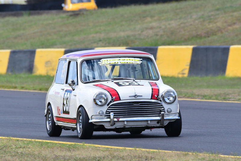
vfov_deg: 1.8
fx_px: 5022
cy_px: 80
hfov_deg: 2.7
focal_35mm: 750
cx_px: 120
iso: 640
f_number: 10
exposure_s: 1/640
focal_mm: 500
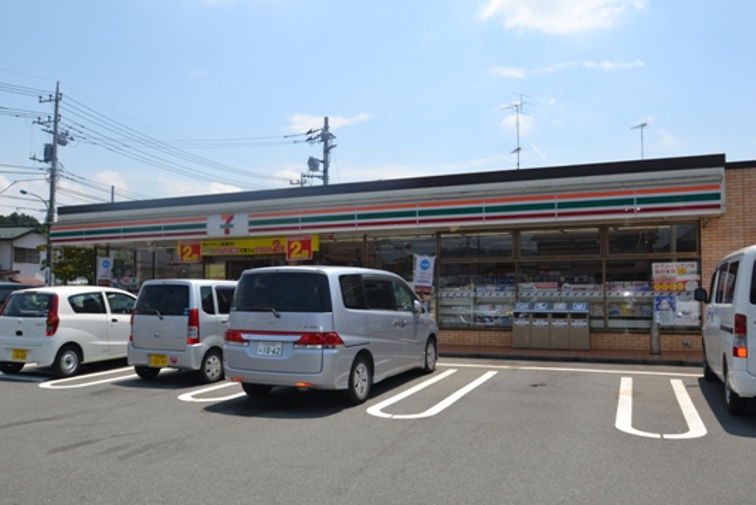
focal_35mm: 27
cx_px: 363
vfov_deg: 48.0
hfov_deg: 67.3
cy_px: 258
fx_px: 567
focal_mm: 16
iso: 100
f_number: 9
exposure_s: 1/200
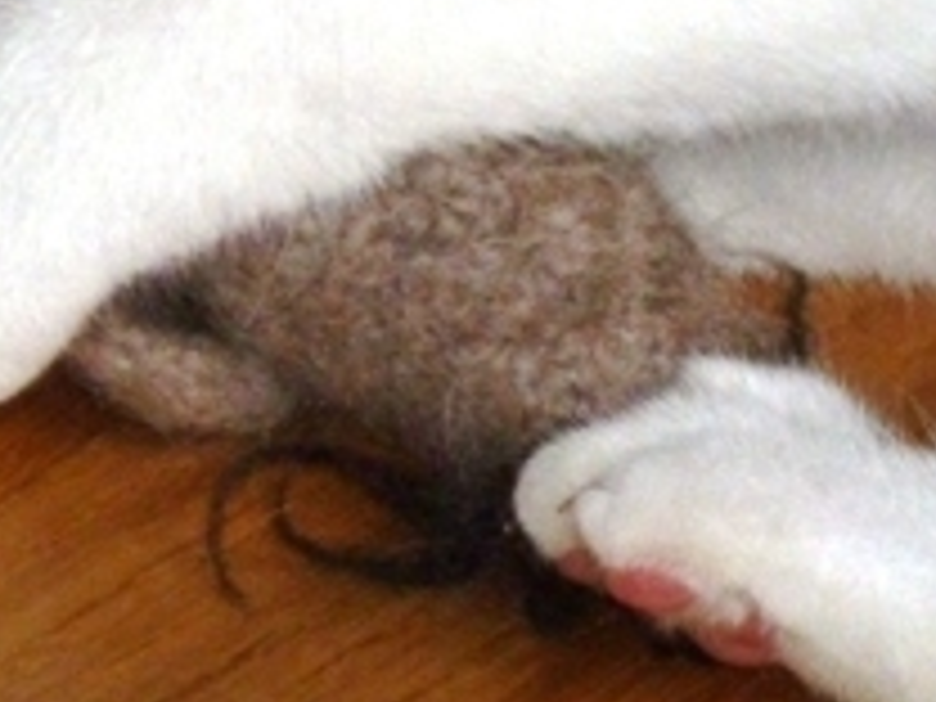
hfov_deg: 3.3
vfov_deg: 2.5
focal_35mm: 604
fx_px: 16332
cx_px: 482
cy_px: -351
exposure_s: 1/200
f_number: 4.5
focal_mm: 32.1
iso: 400
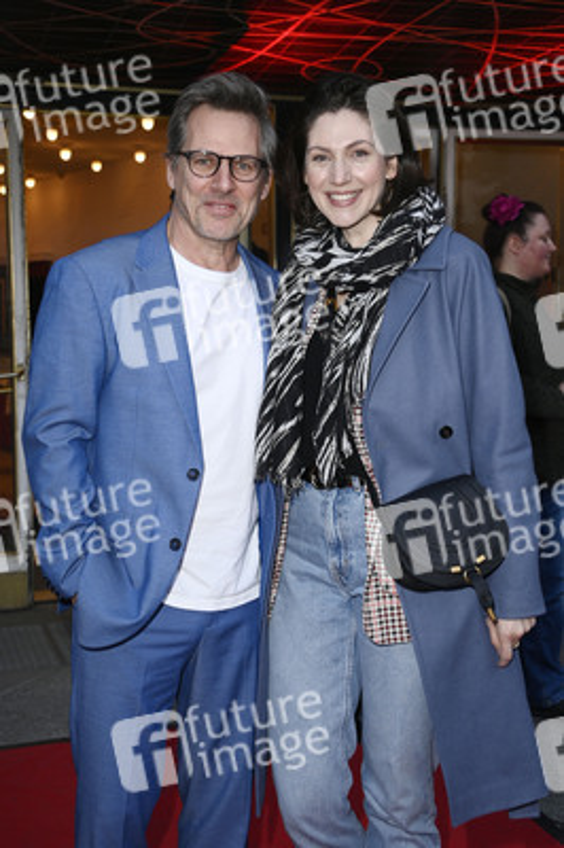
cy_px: 424
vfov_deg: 41.1
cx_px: 282
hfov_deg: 28.0
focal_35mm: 48
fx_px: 1130
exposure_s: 1/250
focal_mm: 48
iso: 800
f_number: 5.6
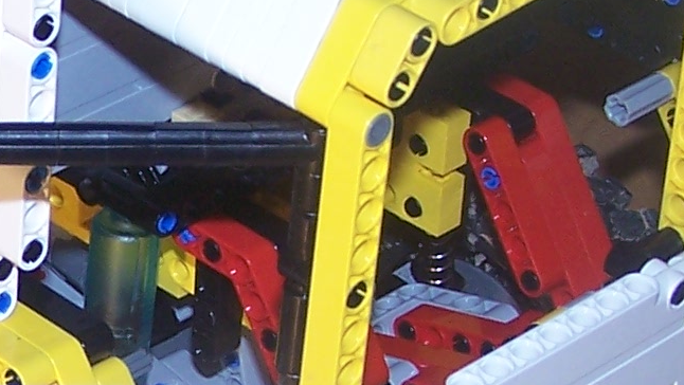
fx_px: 2994
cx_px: -82
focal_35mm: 165
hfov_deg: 12.8
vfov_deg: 7.4
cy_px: 325
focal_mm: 6.3
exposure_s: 1/60
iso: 80
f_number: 2.8
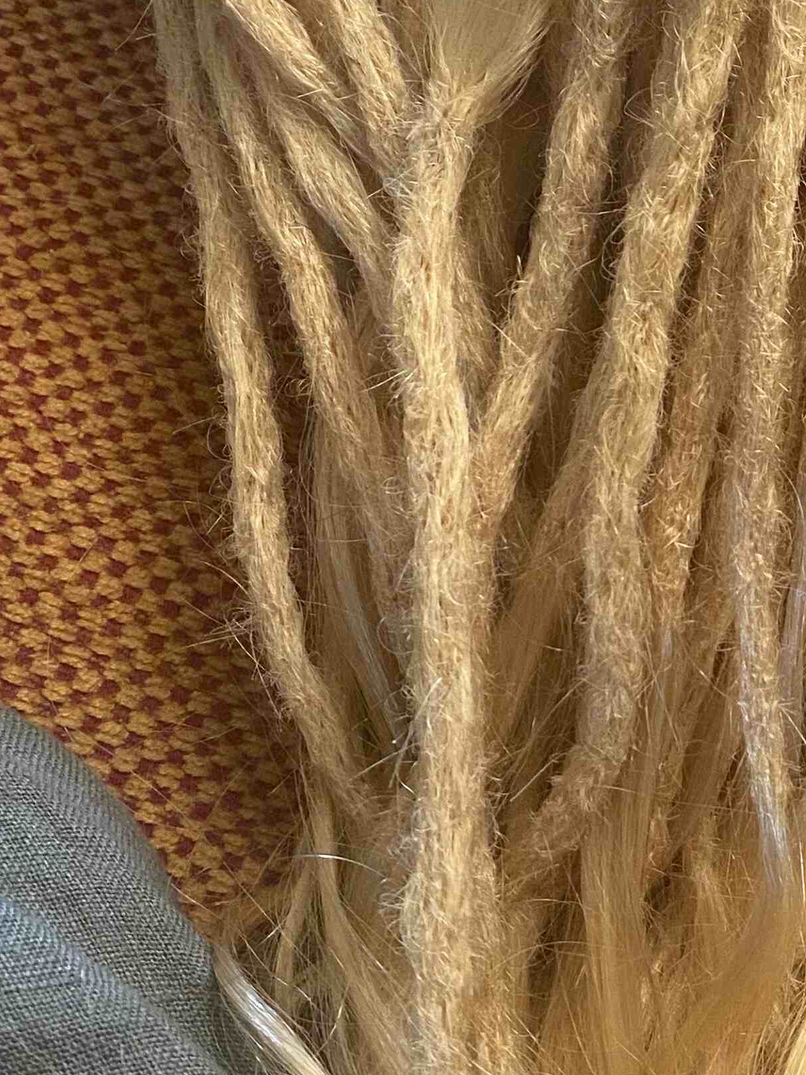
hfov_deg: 21.4
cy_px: 357
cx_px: 884
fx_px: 2018
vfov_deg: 29.6
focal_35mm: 65
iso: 500
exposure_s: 1/50
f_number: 1.8
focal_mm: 4.25
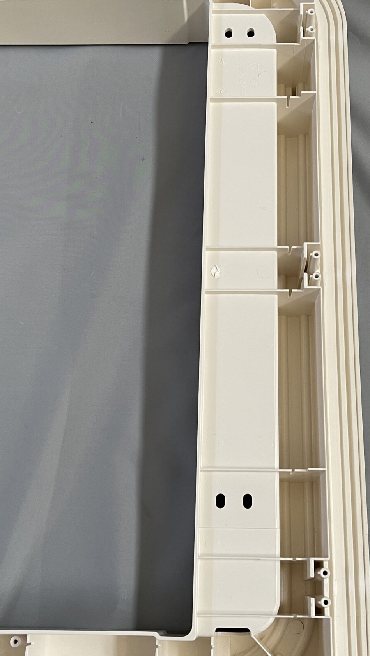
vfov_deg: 47.3
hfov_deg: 27.7
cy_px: 332
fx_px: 750
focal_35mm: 43
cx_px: 220
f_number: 1.6
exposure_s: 1/50
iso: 80
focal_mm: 5.1
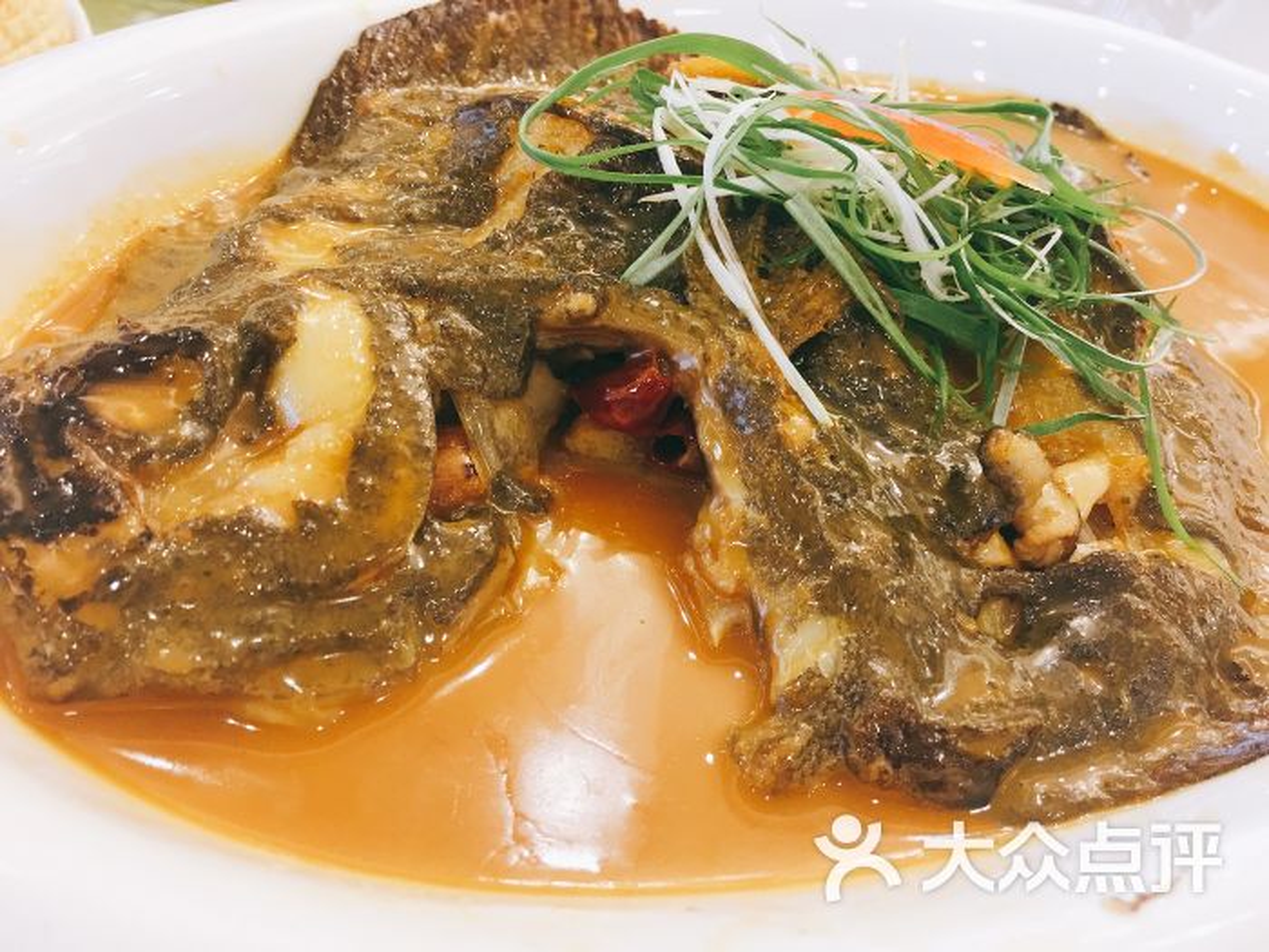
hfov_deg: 61.7
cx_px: 634
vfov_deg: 48.2
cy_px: 476
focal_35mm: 29
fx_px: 1063
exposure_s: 1/33
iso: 100
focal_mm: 4.15
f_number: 2.2
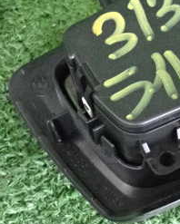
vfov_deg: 13.0
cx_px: 256
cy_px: 34
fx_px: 978
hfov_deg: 10.2
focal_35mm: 147
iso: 4000
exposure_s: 1/125
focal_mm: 11.09
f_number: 3.6
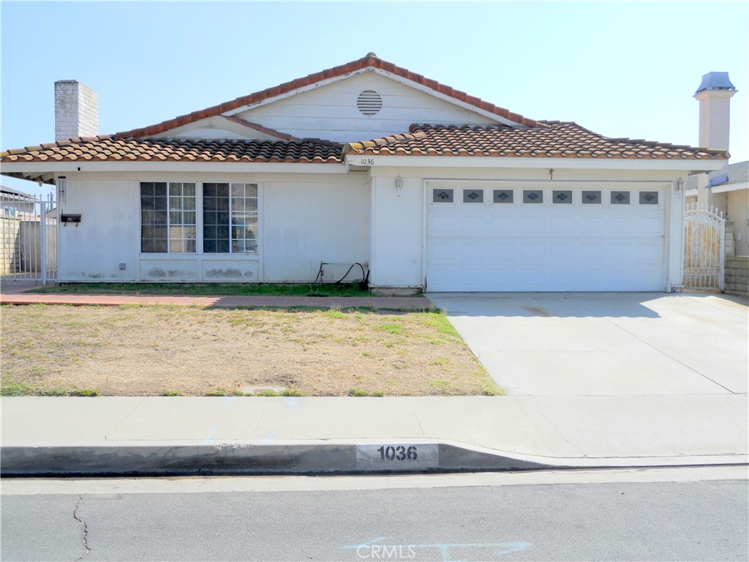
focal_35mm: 32
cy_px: 281
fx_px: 692
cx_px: 374
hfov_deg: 56.8
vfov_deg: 44.2
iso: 80
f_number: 2.8
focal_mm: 5.7
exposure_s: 1/1000
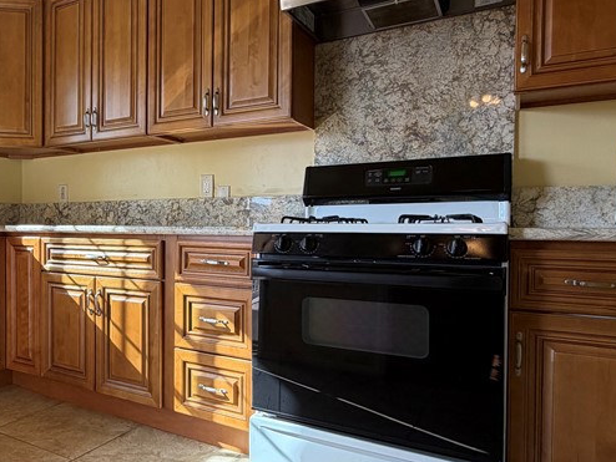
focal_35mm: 29
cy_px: 234
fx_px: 516
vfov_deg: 48.3
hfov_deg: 58.4
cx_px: 152
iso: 64
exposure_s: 1/121
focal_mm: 2.22
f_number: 2.2
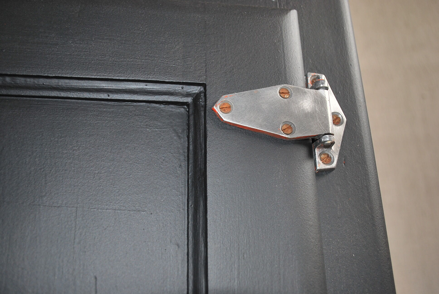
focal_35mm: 36
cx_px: 220
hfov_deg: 53.1
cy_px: 147
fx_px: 440
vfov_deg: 37.0
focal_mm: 24
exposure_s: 1/60
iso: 180
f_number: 4.2
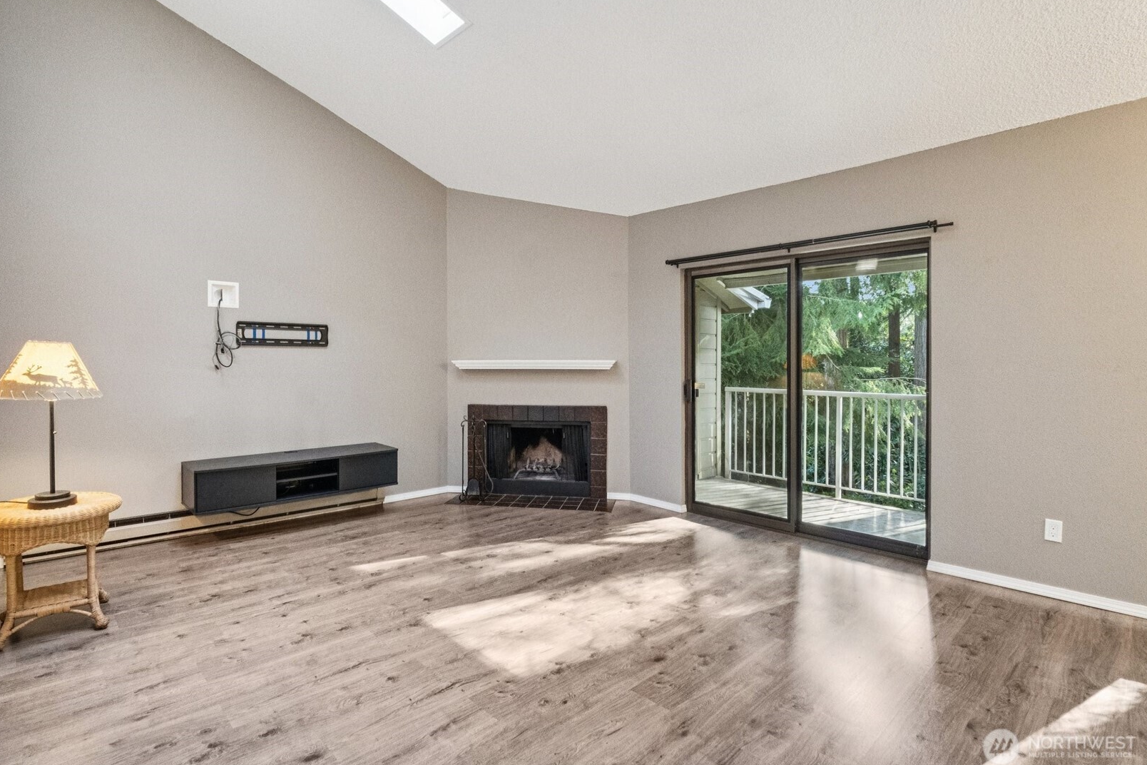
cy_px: 371
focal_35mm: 19
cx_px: 552
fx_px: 605
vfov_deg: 64.5
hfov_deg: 86.9
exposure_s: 1/30
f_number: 9
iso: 4000
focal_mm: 12
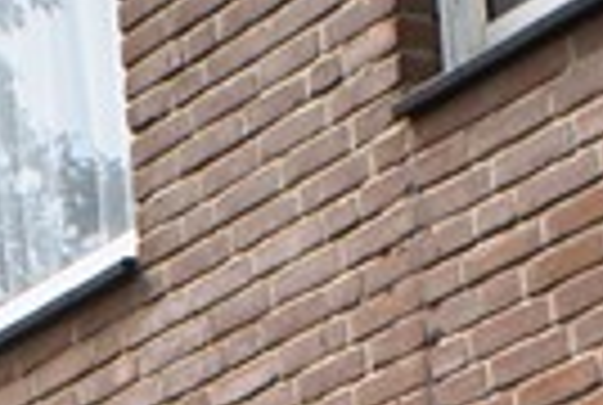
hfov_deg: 8.8
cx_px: -153
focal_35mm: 229
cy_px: 1366
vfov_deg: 5.5
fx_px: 3844
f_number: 10
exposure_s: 1/125
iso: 100
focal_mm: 20
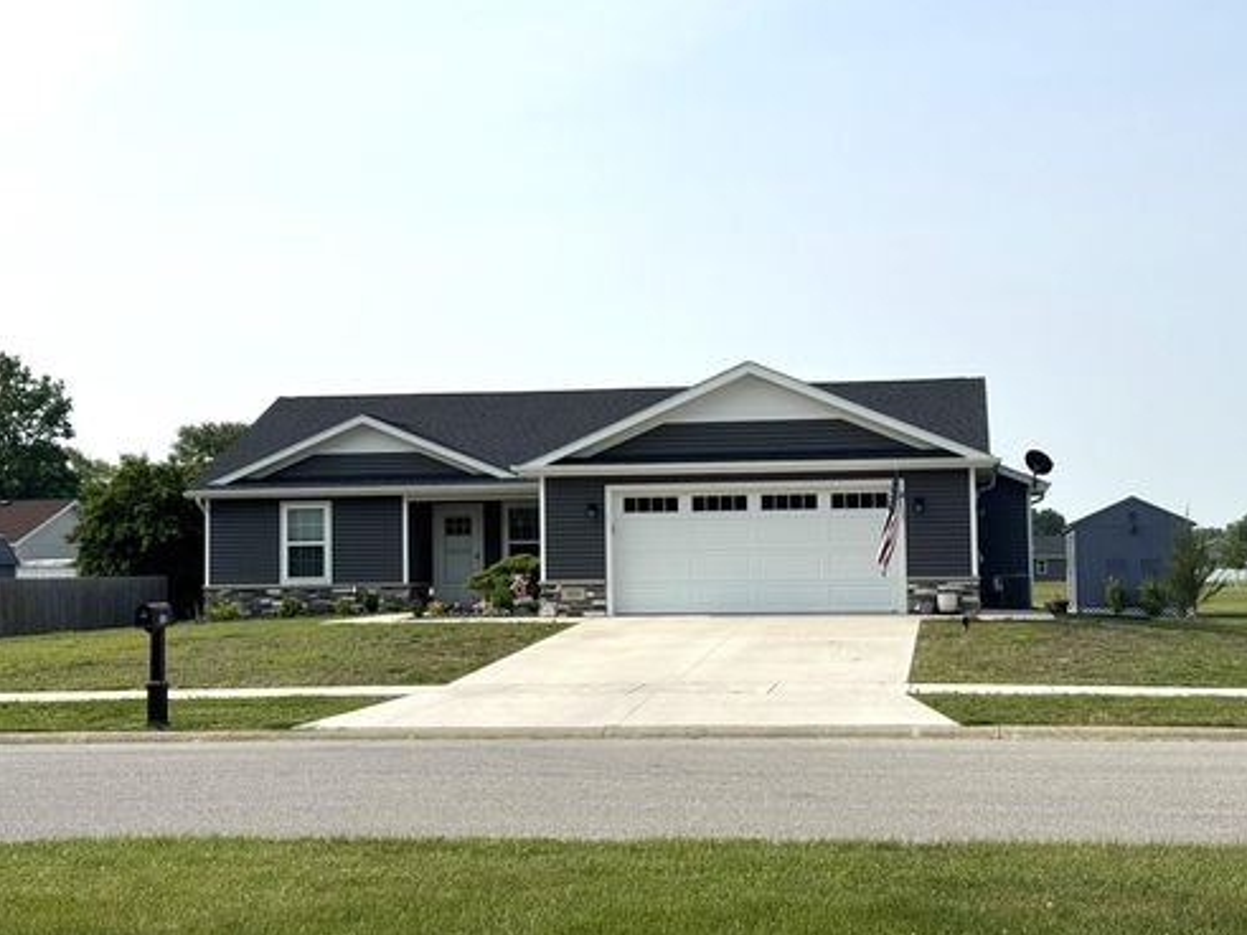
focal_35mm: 57
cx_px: 630
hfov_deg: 33.8
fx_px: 2053
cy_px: 466
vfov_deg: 25.6
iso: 80
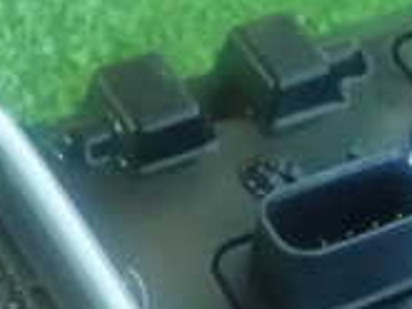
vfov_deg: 13.1
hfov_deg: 18.0
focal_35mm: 109
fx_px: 1298
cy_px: 416
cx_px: 272
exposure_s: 1/20
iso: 1600
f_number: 2.3
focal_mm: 5.5
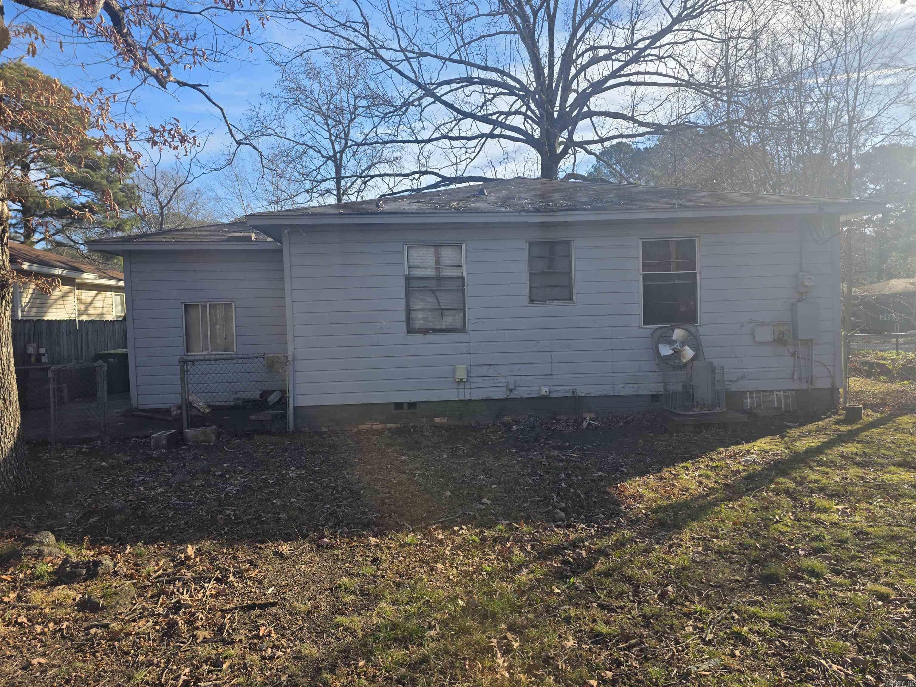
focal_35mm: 23
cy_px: 344
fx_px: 609
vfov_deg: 58.9
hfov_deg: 73.9
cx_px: 458
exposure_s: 1/2890
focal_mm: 6.3
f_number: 1.7
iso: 80
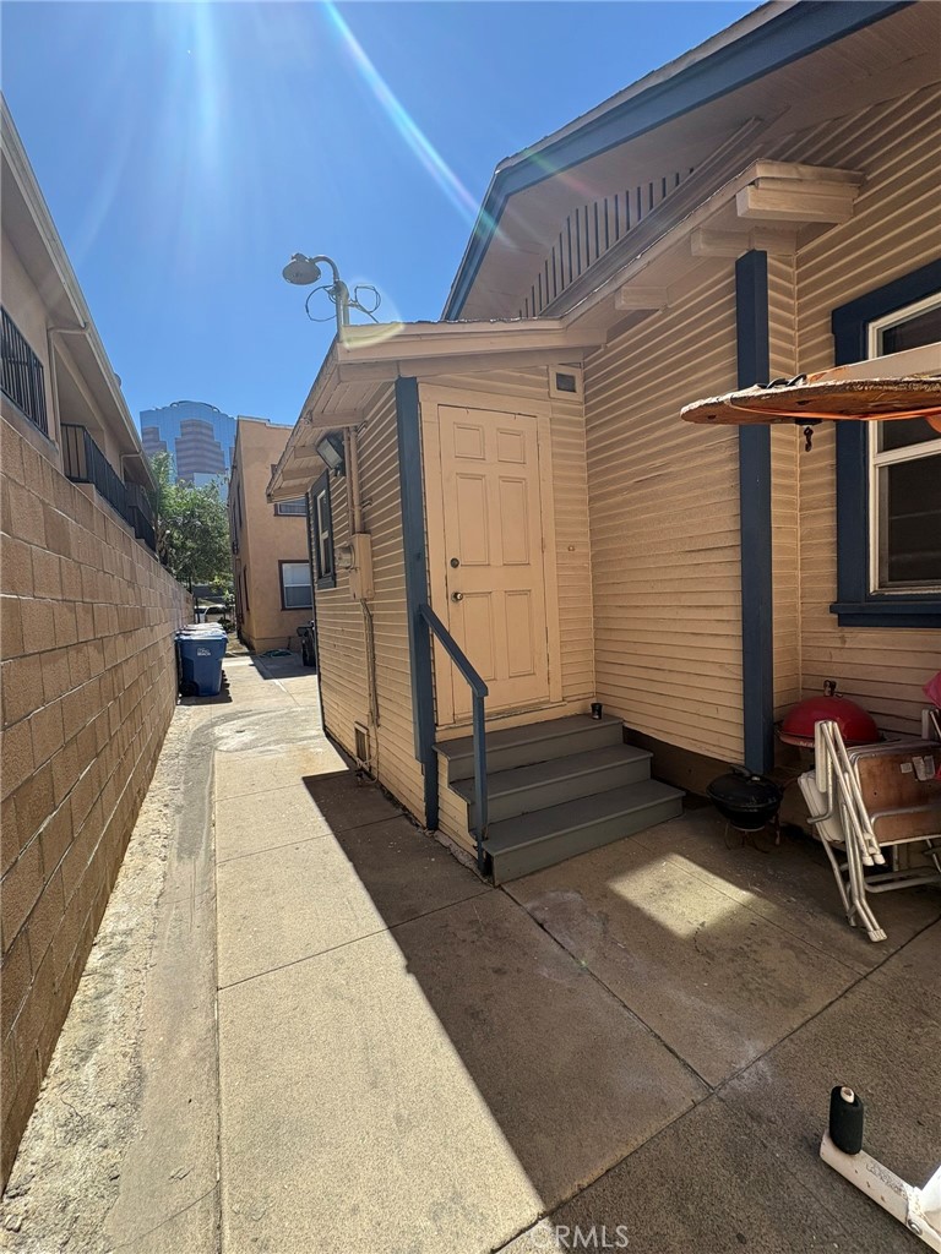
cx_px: 470
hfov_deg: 85.7
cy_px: 627
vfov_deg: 102.1
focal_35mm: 14
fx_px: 507
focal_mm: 2.22
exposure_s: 1/831
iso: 40
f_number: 2.2
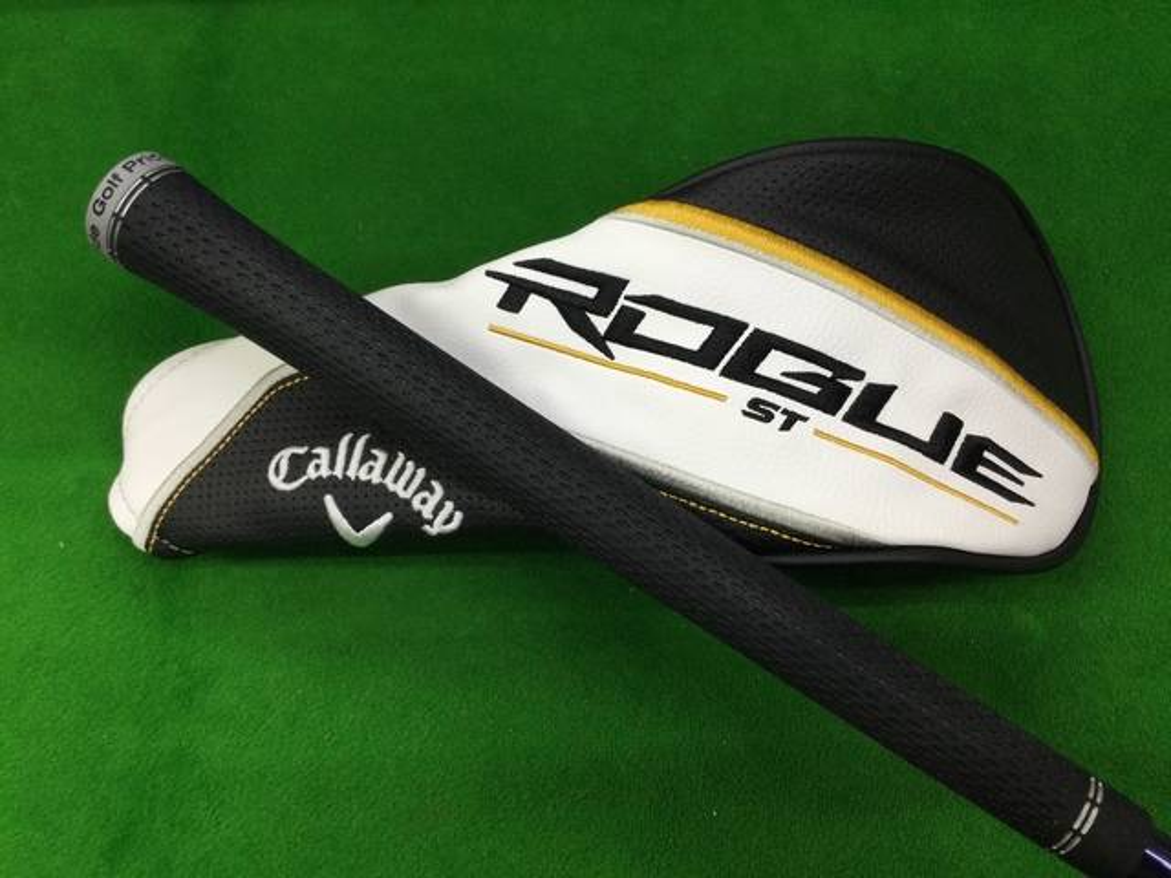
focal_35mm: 31
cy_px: 439
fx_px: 1049
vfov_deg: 45.4
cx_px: 586
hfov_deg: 58.4
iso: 50
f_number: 2.4
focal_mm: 3.3
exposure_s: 1/30
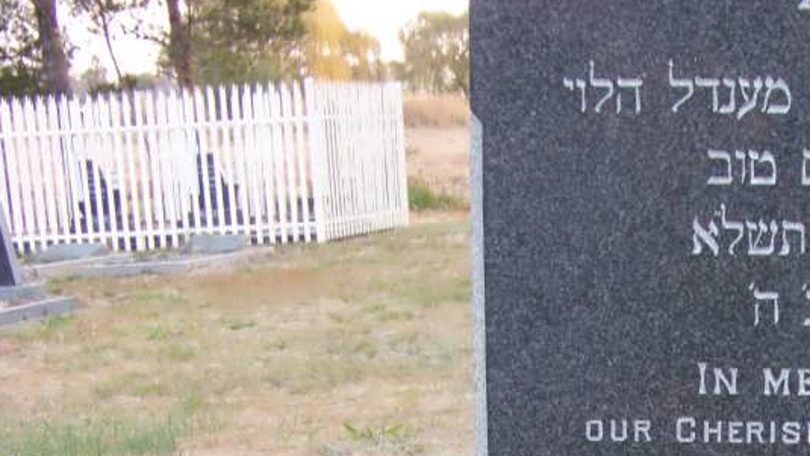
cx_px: 851
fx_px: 1890
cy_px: 577
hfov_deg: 23.0
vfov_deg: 13.3
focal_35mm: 88
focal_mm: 5.85
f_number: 2.8
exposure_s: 1/30
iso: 145
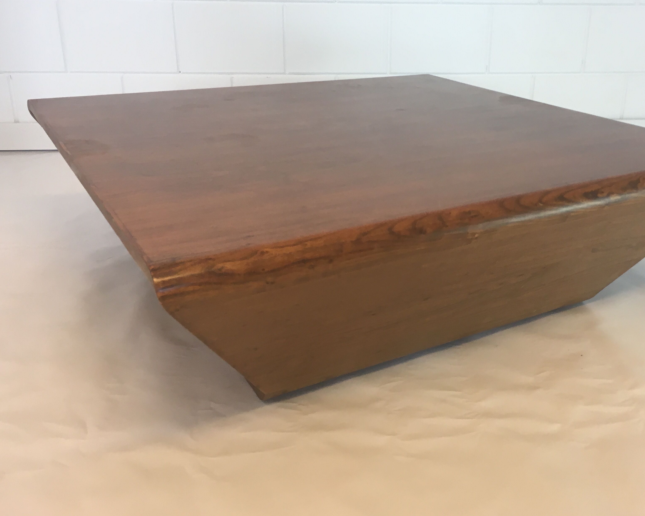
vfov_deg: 40.0
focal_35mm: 37
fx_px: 706
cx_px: 393
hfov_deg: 48.7
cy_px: 213
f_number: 2.2
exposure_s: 1/33
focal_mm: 4.15
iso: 32
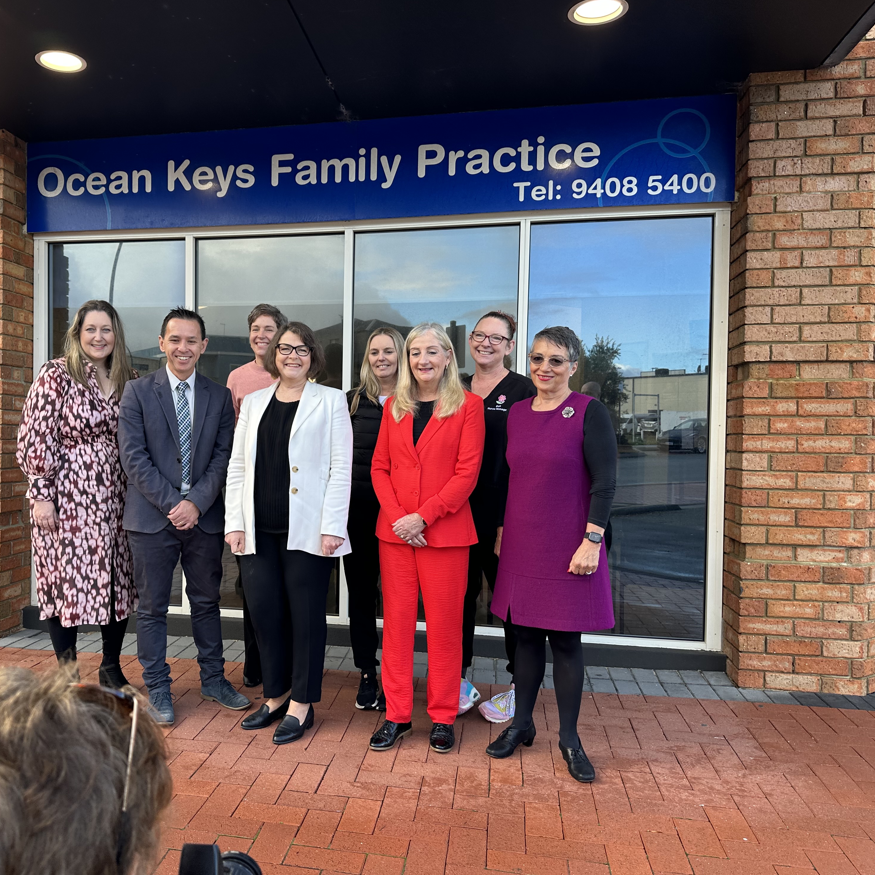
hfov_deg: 54.7
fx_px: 829
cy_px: 440
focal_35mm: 29
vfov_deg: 55.6
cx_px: 305
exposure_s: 1/366
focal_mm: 6.86
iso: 80
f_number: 1.78
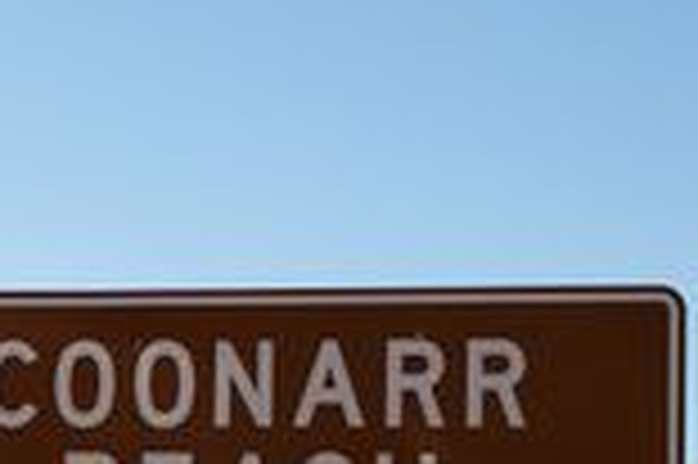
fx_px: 3090
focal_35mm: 160
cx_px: -185
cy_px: 570
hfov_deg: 12.5
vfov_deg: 8.5
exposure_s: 1/640
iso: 200
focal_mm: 35
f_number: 8
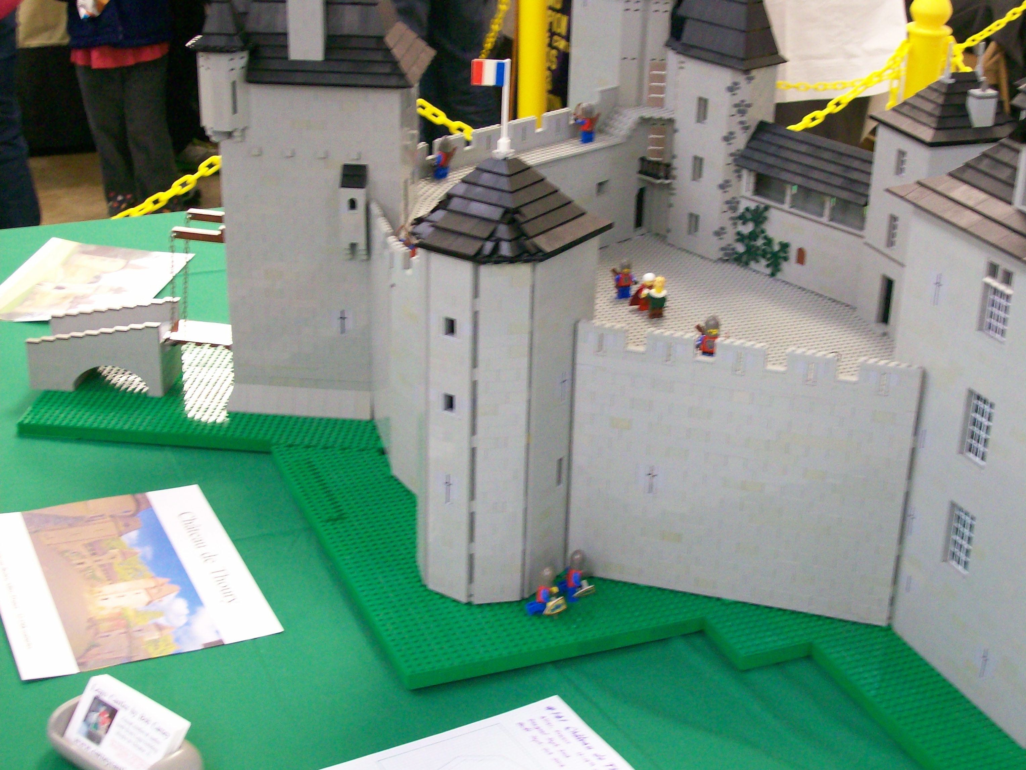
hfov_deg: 34.3
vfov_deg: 26.1
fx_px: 1660
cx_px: 513
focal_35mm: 56
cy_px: 385
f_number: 3.4
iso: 200
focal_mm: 9.4
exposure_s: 1/8
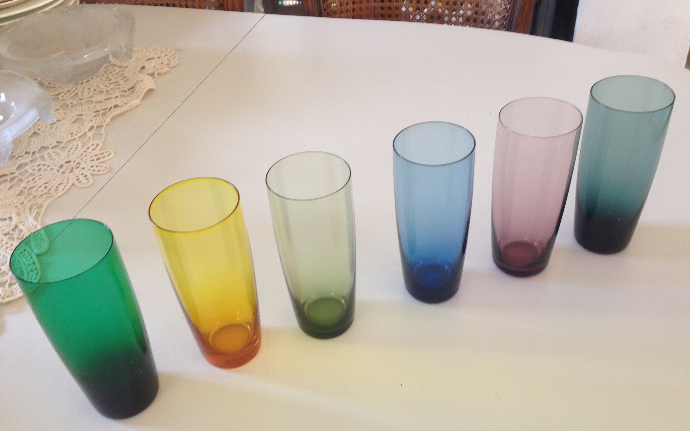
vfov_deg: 35.3
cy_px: 228
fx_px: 677
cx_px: 343
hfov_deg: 54.0
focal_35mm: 36
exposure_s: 1/20
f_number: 2.4
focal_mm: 4.12
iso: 80
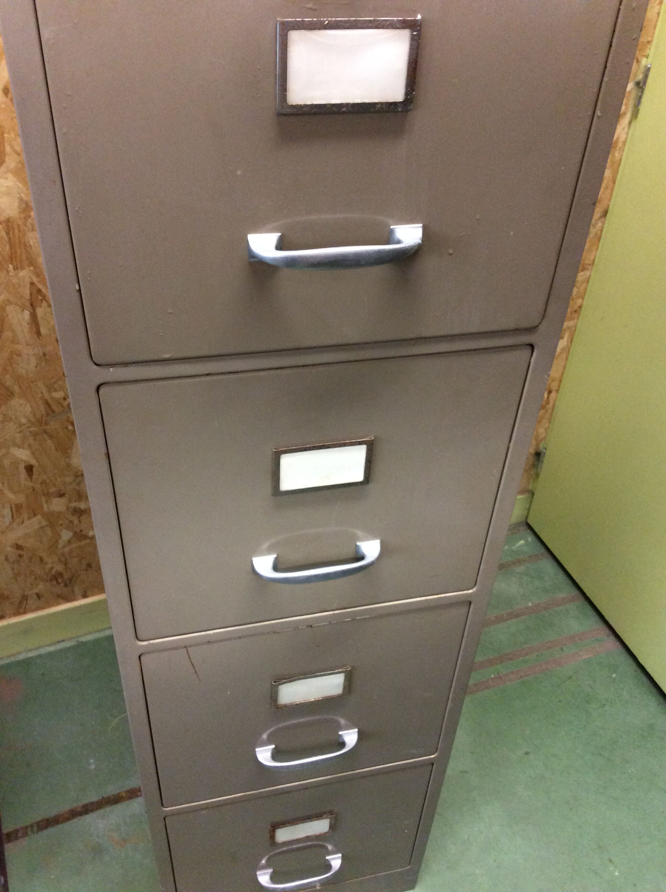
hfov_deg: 44.1
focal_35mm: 32
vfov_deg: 56.9
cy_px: 446
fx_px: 823
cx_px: 333
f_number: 2.4
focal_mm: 3.3
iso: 200
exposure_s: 1/25
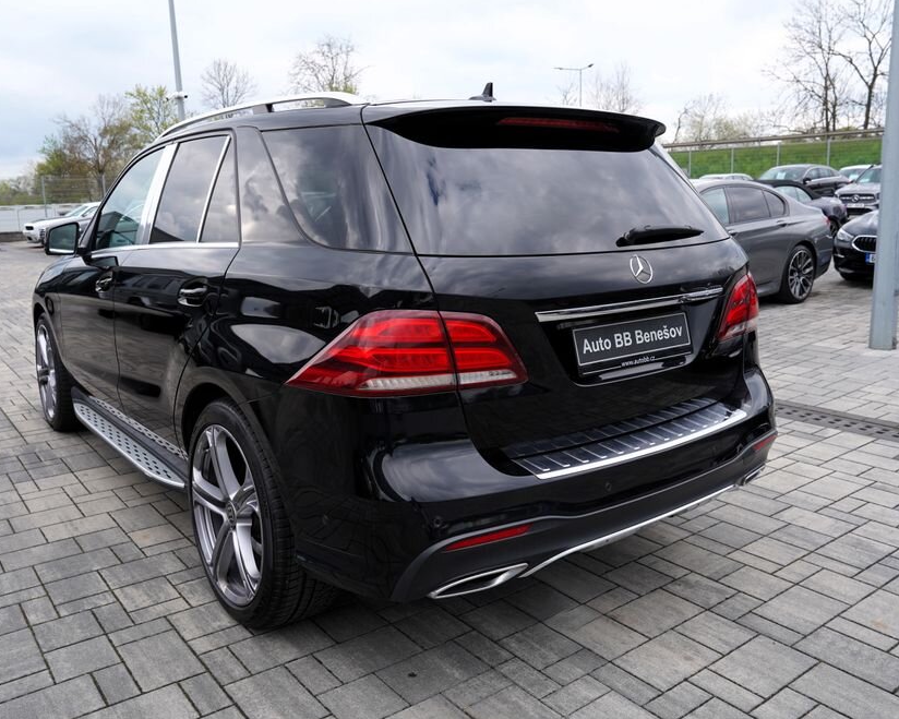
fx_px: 745
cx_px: 411
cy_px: 351
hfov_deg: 62.1
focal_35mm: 28
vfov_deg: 51.5
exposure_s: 1/160
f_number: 6.3
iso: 100
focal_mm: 24
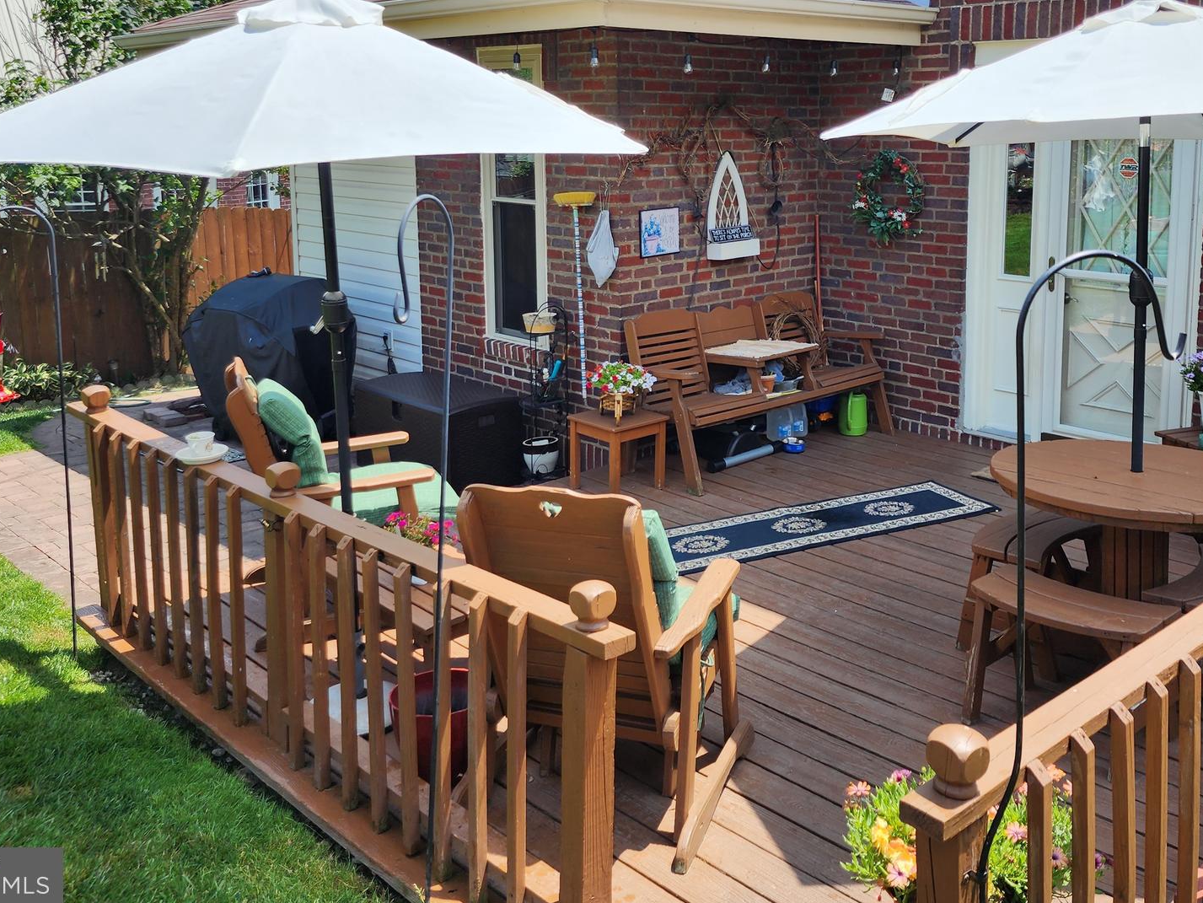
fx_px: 1147
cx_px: 716
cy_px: 269
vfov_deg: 42.1
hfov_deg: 55.0
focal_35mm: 33
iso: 12
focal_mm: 6.4
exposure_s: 1/505
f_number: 1.8
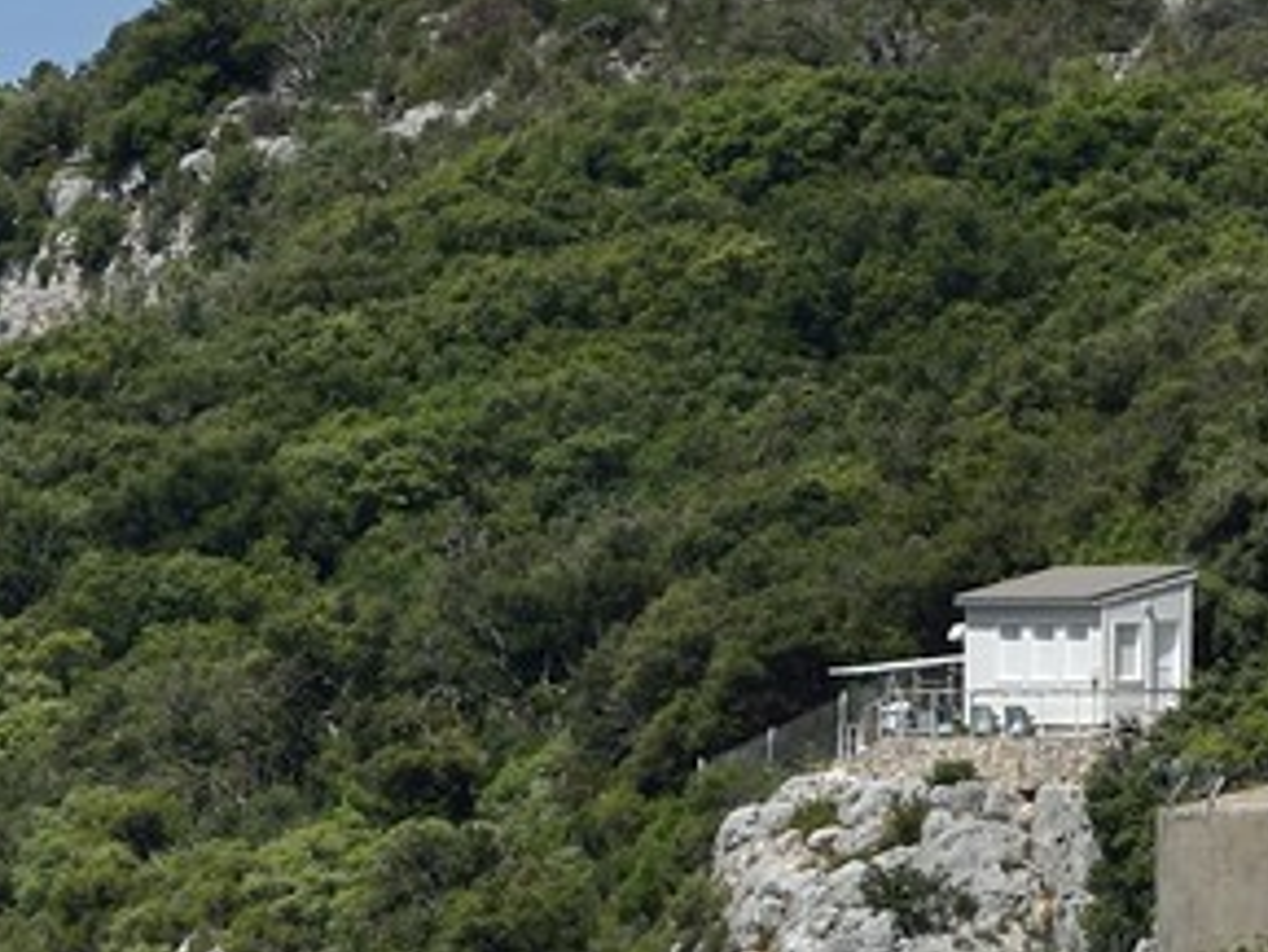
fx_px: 23417
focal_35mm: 639
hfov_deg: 3.1
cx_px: -2207
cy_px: 1750
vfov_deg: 2.3
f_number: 13
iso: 200
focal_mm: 120
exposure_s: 1/250
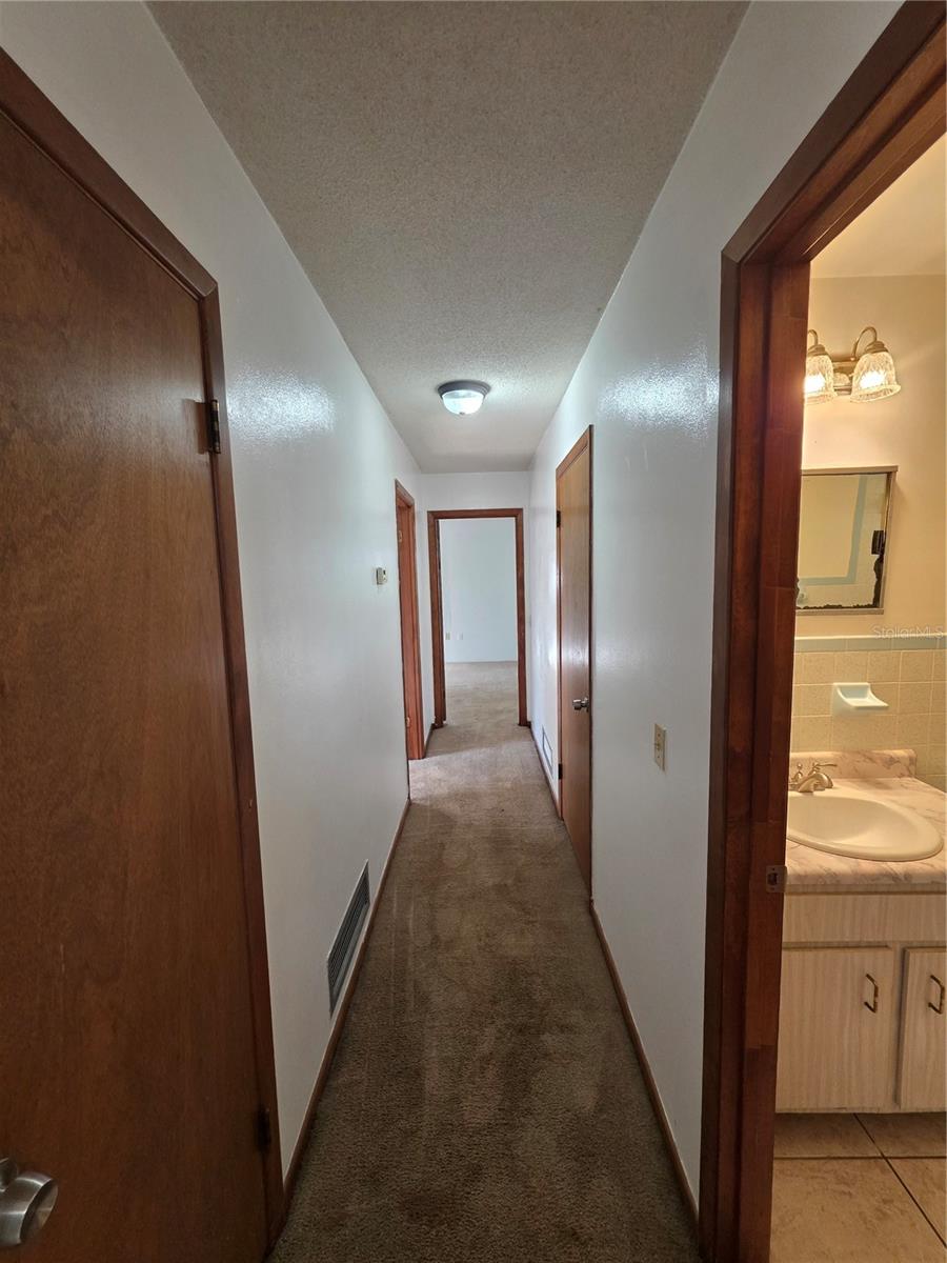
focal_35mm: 13
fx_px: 474
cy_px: 632
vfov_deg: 106.2
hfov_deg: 89.9
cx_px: 474
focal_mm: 2.2
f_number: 1.9
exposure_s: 1/100
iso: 250
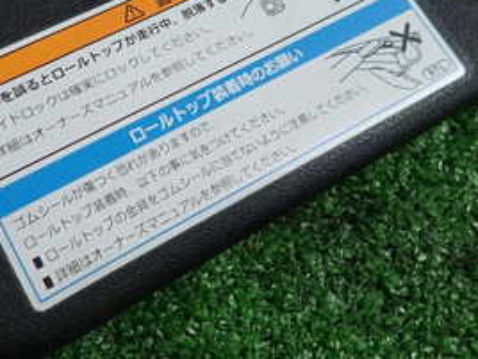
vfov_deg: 25.6
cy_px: 61
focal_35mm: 56
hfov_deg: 34.3
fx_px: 773
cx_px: 207
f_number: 2
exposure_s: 1/60
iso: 200
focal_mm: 4.5
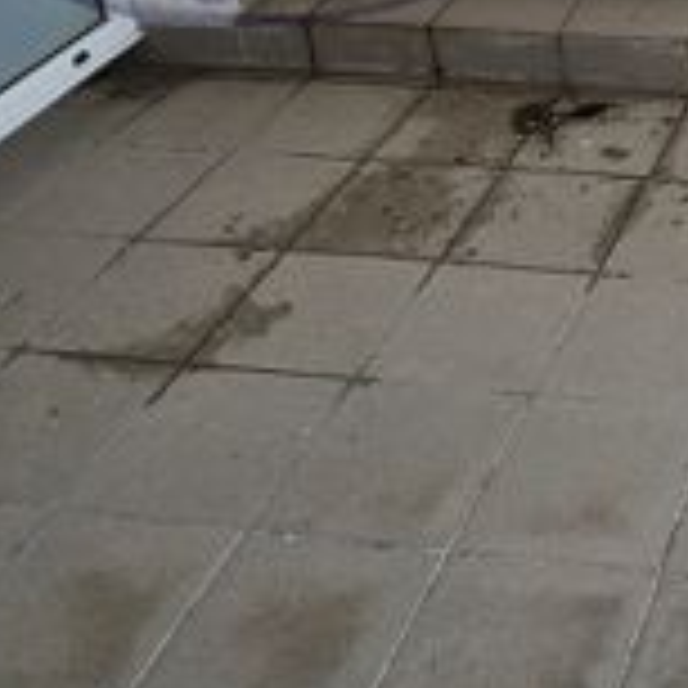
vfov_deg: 28.9
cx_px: 888
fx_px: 1192
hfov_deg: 27.2
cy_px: -81
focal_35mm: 53
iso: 64
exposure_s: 1/100
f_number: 2.2
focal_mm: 2.2
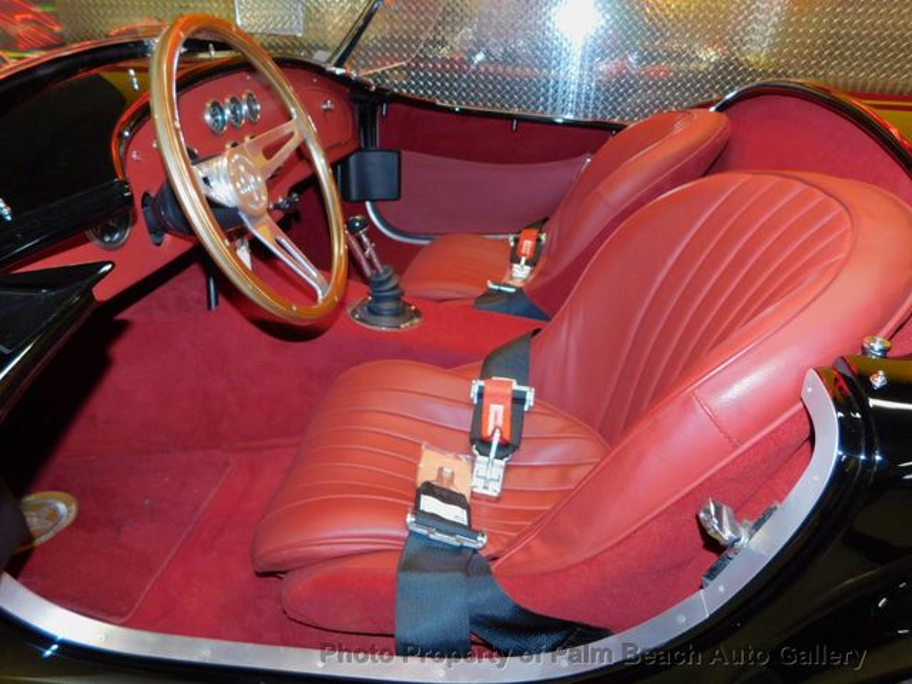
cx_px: 456
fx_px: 632
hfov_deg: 71.6
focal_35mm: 24
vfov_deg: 56.8
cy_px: 342
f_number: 3
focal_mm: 4.1
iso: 200
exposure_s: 1/30
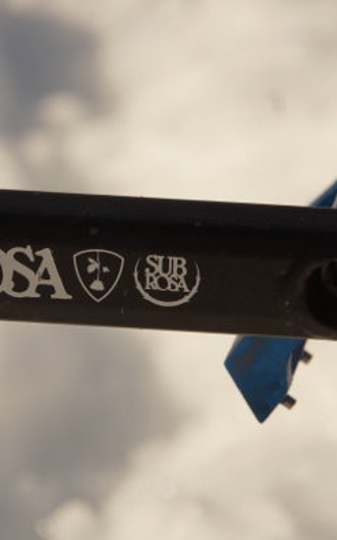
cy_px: 269
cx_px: 63
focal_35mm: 213
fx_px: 3135
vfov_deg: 9.9
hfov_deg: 6.1
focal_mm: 92
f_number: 9
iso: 100
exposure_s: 1/400
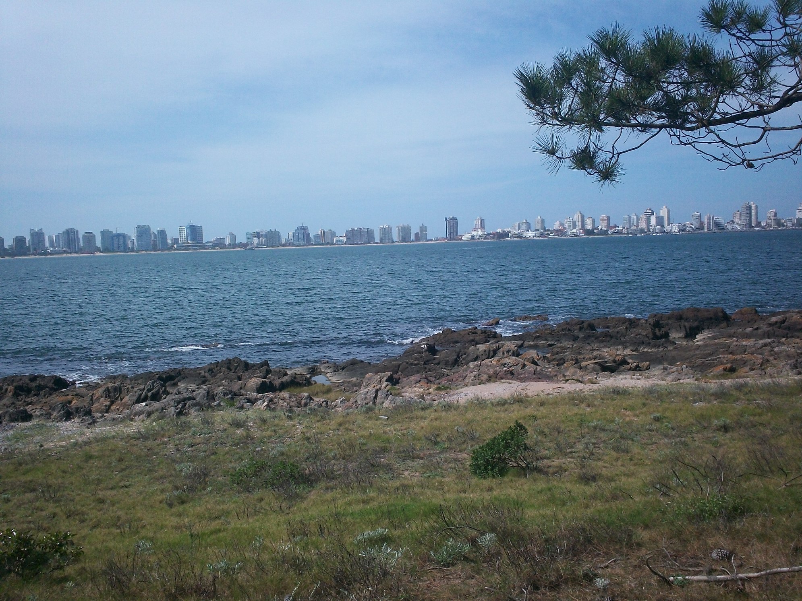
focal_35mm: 38
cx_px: 401
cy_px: 300
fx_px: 880
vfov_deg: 37.7
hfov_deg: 49.0
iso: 80
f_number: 4.5
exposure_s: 1/800
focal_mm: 6.3
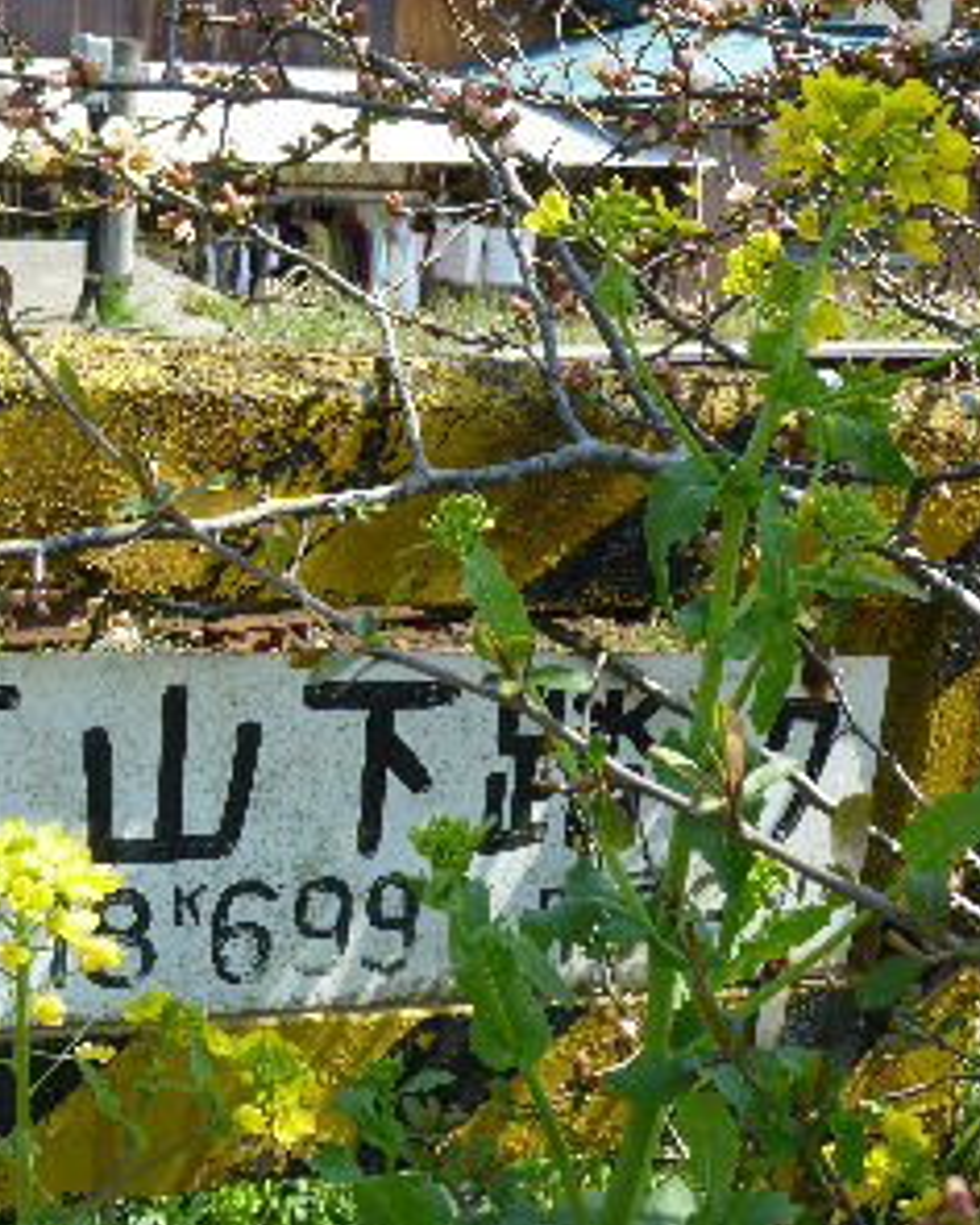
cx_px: 191
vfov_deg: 35.4
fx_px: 1922
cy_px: 619
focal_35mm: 53
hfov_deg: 28.0
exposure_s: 1/200
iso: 80
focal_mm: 7.2
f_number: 4
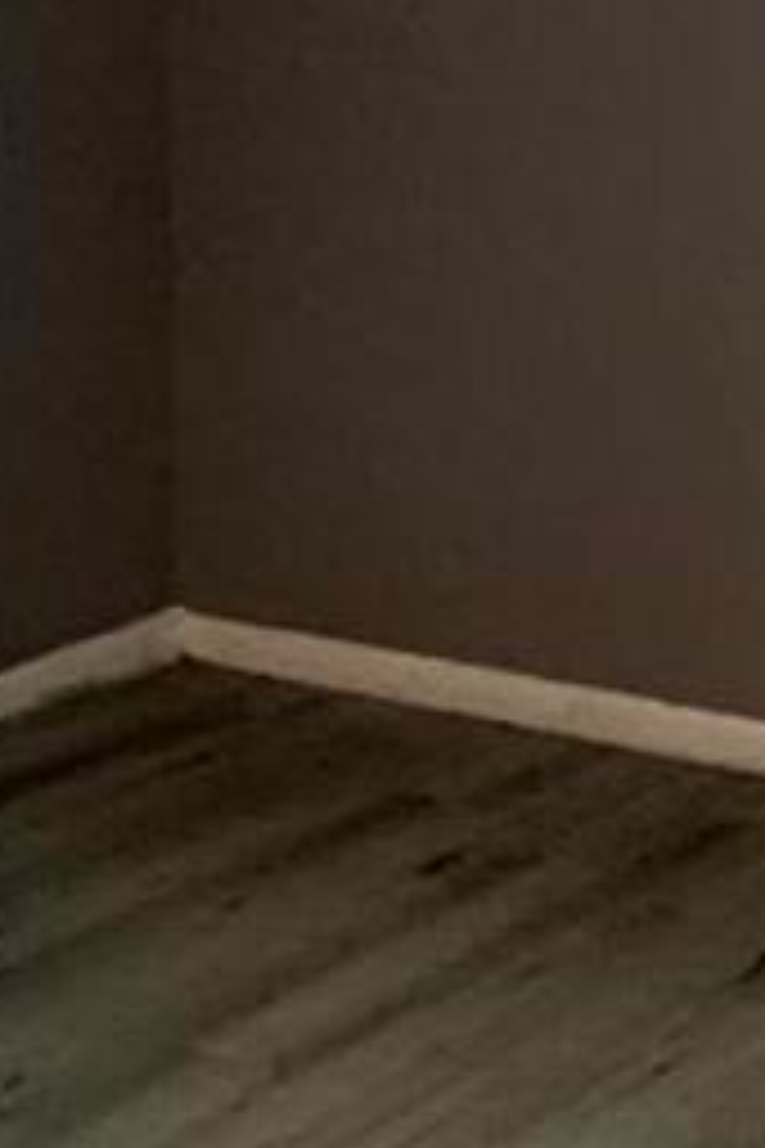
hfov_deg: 11.7
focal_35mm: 117
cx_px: 616
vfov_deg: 17.3
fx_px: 3729
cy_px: 140
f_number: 2.2
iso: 400
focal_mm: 2.22
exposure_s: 1/60
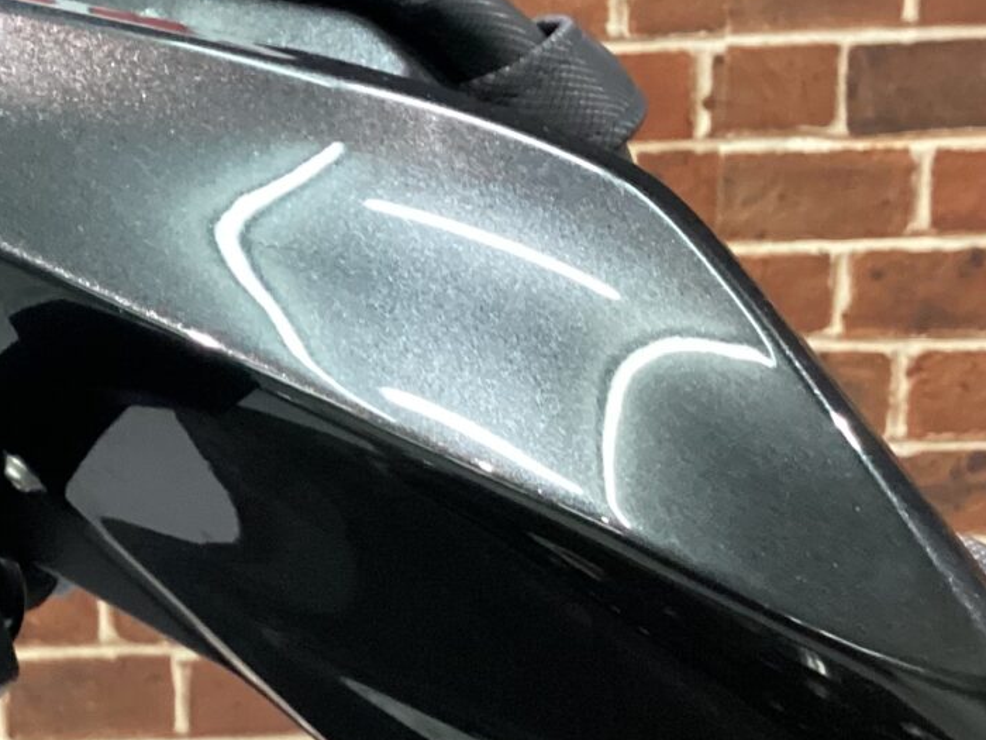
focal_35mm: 85
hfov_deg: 22.2
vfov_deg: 17.3
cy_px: 255
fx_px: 2421
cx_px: 18
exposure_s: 1/40
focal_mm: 3.3
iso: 320
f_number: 2.4
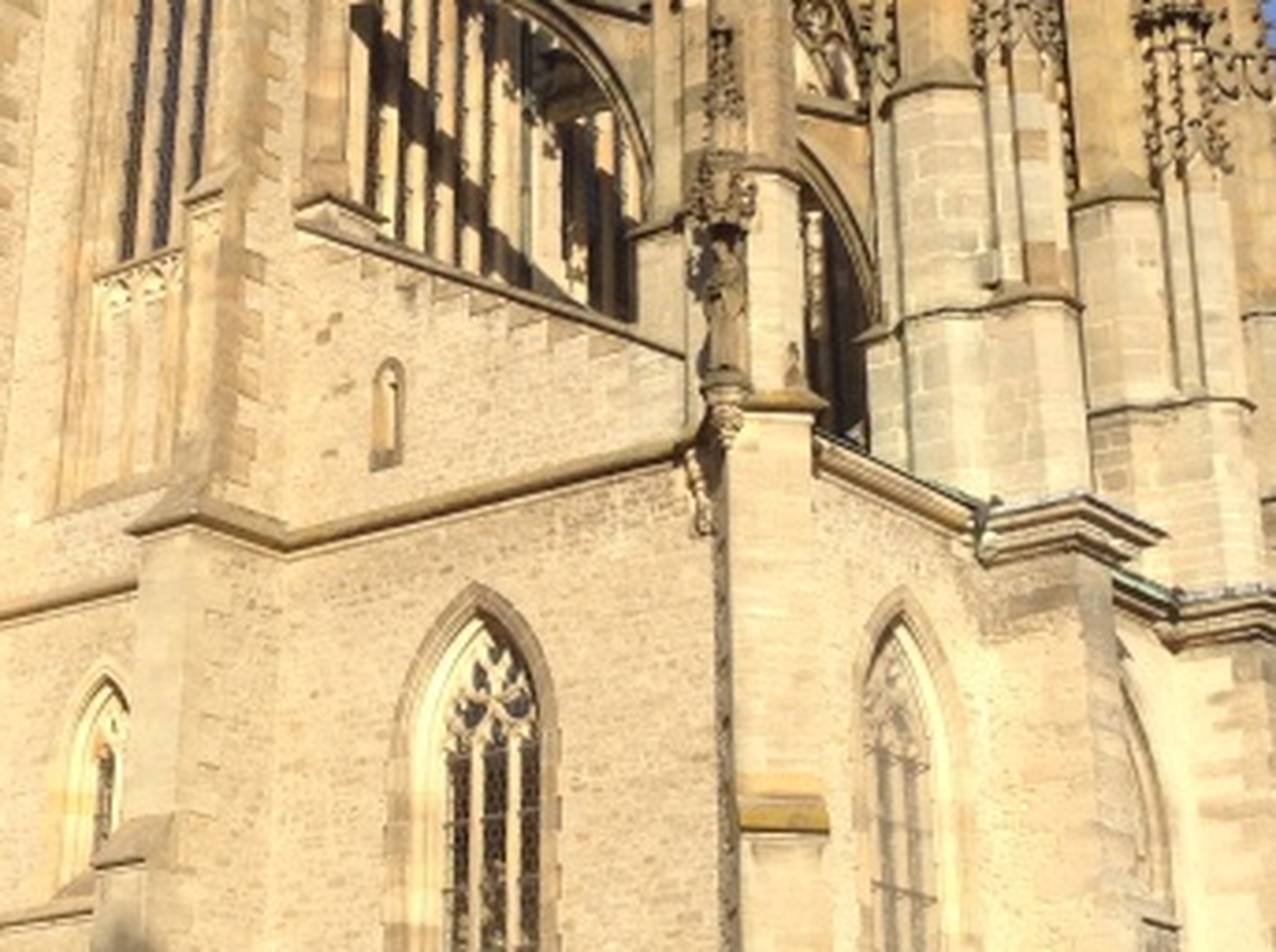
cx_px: 469
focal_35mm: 77
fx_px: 2833
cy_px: 160
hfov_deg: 25.3
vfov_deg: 18.9
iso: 25
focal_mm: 3.3
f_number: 2.4
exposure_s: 1/1136
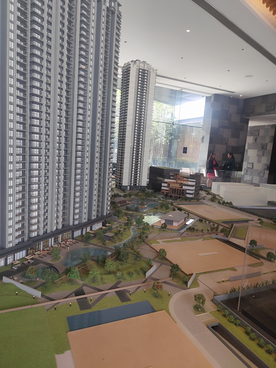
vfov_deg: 73.9
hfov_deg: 58.9
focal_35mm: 23
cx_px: 138
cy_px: 184
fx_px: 245
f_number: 1.65
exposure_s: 1/100
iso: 100
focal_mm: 6.19
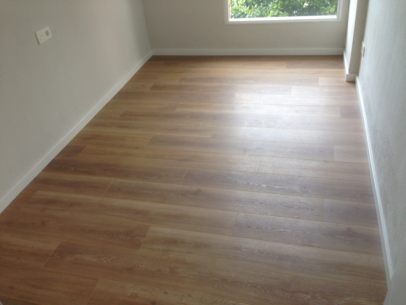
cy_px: 152
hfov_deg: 55.4
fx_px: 387
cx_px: 203
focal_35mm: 33
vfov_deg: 42.9
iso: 50
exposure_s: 1/40
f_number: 2.4
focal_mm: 4.12
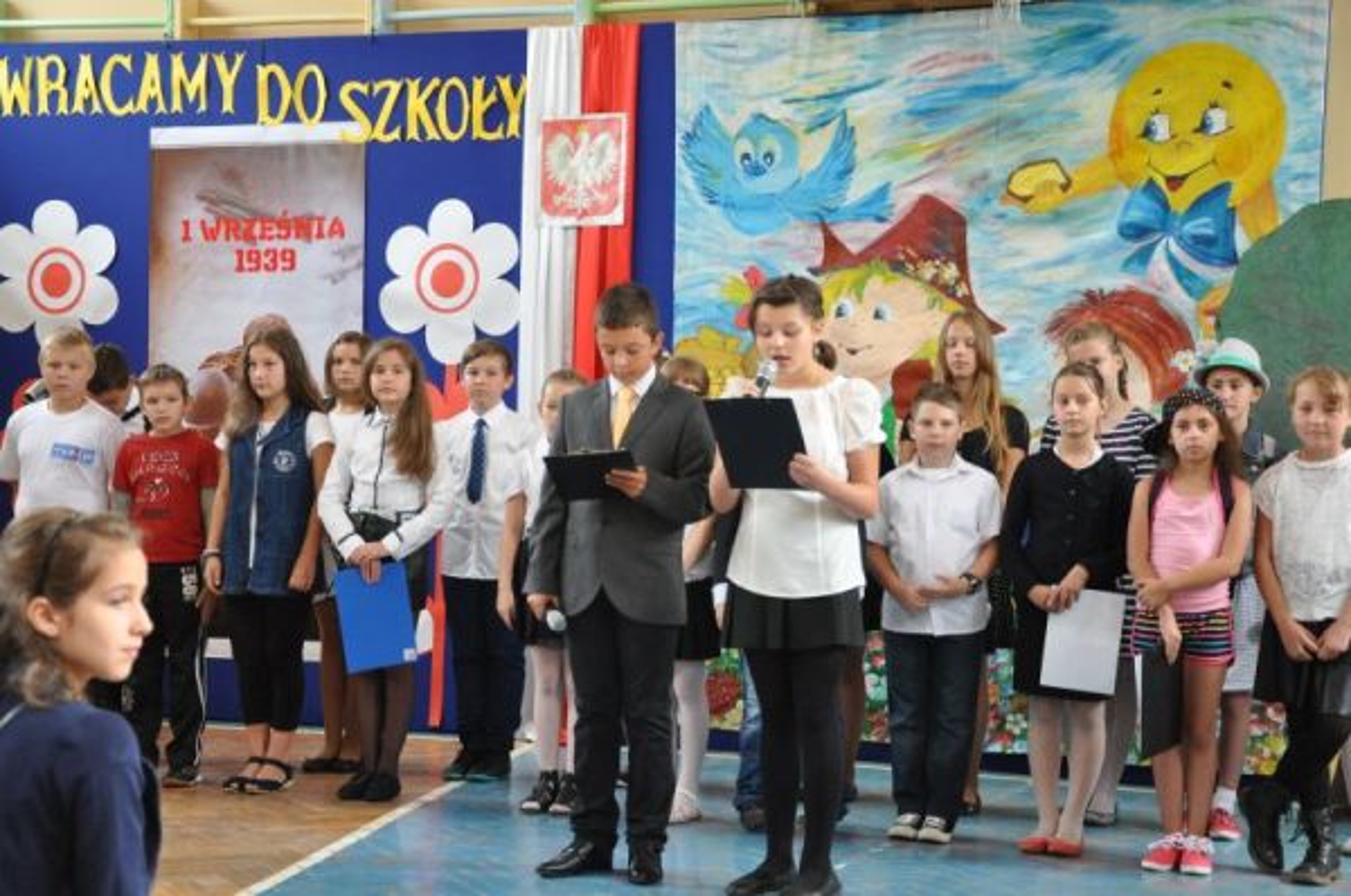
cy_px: 448
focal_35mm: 68
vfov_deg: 20.1
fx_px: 2529
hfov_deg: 29.9
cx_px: 676
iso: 800
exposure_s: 1/60
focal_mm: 45
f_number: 4.8
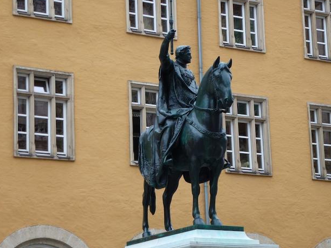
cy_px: 123
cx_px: 168
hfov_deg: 18.0
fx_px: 1042
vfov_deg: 13.6
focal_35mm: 109
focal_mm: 17.3
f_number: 5
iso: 100
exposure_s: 1/125
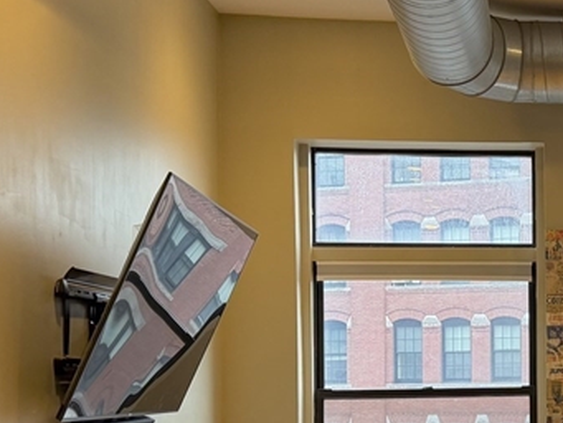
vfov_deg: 20.2
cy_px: 337
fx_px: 1171
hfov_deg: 24.6
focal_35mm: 72
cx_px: 664
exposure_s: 1/118
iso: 160
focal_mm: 6.76
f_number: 1.78
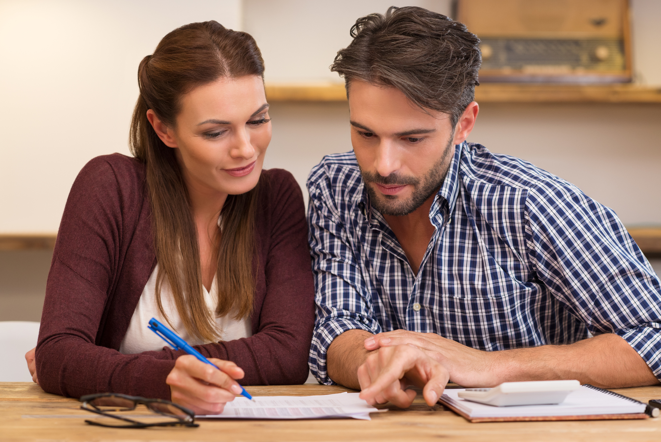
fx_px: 1561
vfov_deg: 16.1
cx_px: 330
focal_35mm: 85
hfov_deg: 23.9
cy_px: 221
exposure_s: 1/160
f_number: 4
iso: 400
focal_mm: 85
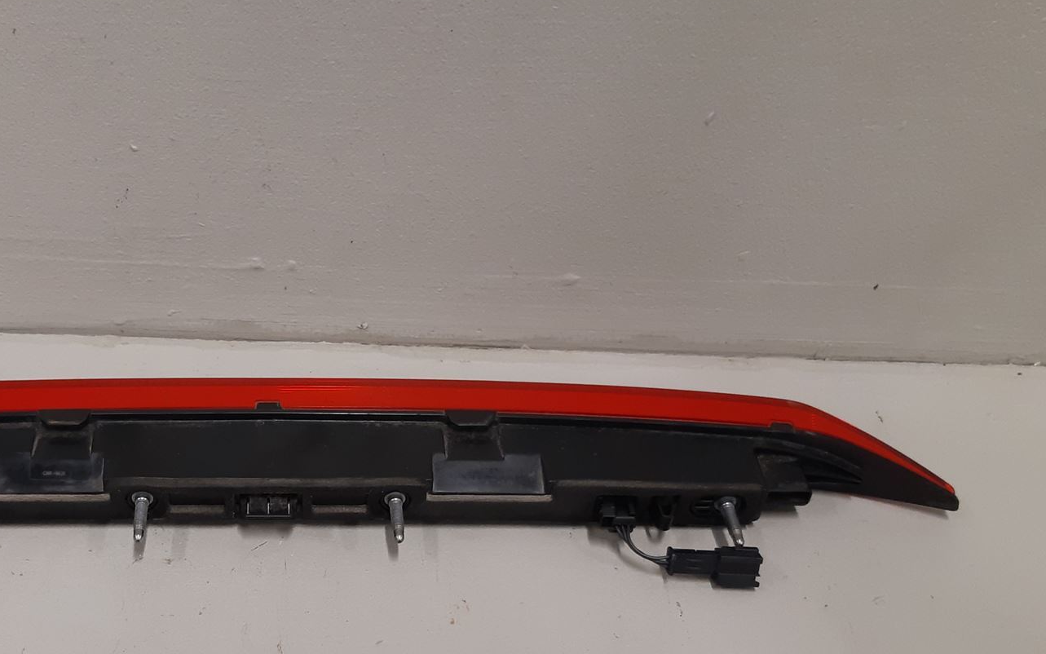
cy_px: 445
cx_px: 290
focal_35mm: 44
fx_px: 1254
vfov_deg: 29.0
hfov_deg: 44.1
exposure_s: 1/50
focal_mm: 3.93
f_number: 1.7
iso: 160
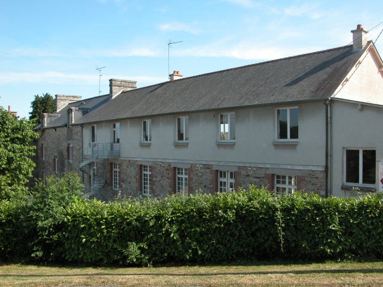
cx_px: 192
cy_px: 144
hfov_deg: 52.6
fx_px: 387
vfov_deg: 40.7
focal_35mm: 35
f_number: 5.6
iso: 100
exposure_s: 1/227
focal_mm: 8.9
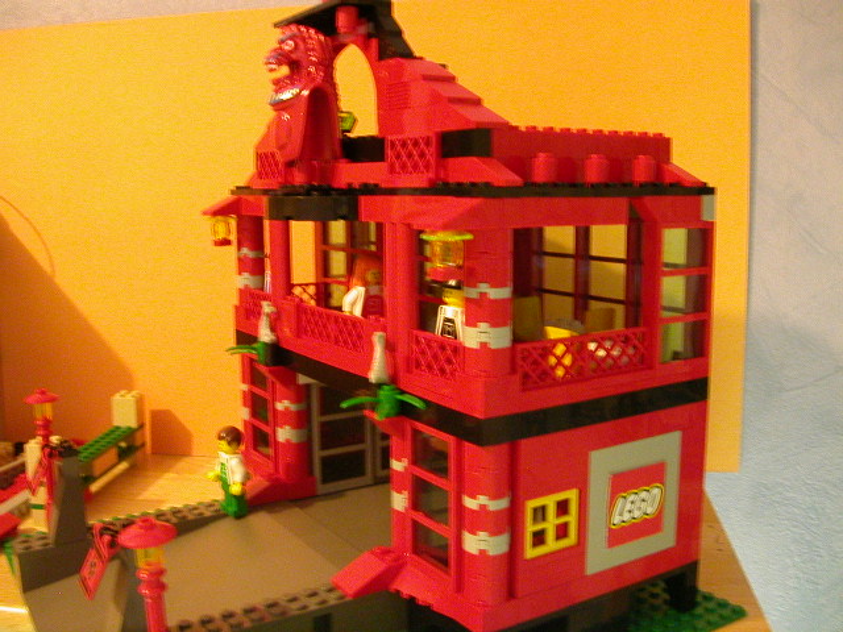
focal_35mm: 37
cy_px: 316
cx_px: 422
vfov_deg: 38.7
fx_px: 901
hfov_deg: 50.1
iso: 400
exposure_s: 1/2.9
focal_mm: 5.6
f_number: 2.7
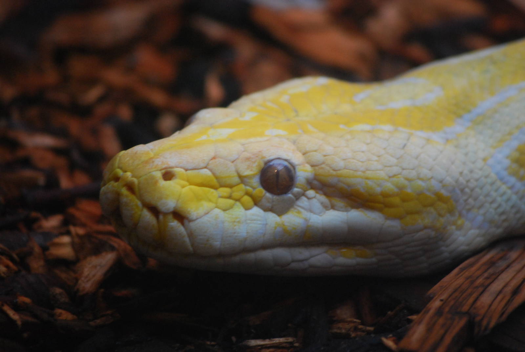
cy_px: 176
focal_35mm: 300
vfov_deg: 4.6
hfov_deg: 6.9
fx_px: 4380
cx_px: 262
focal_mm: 200
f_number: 5.6
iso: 800
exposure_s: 1/15
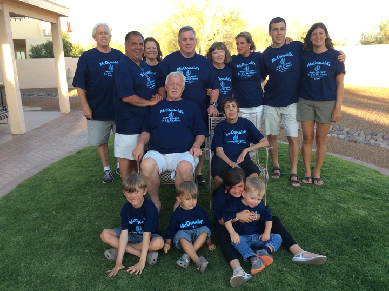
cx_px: 194
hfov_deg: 55.4
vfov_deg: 42.9
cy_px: 146
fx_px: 370
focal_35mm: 33
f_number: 2.4
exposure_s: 1/161
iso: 32
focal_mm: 3.3
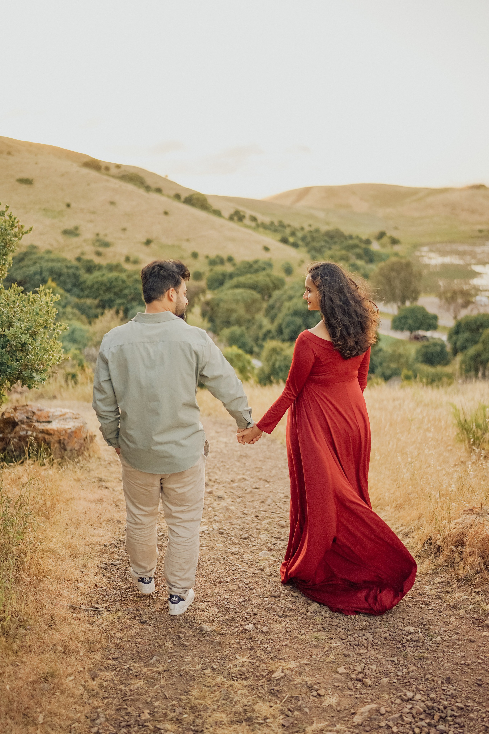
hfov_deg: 37.9
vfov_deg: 54.4
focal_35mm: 35
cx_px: 244
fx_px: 713
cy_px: 367
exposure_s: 1/2500
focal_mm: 35
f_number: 1.4
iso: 400
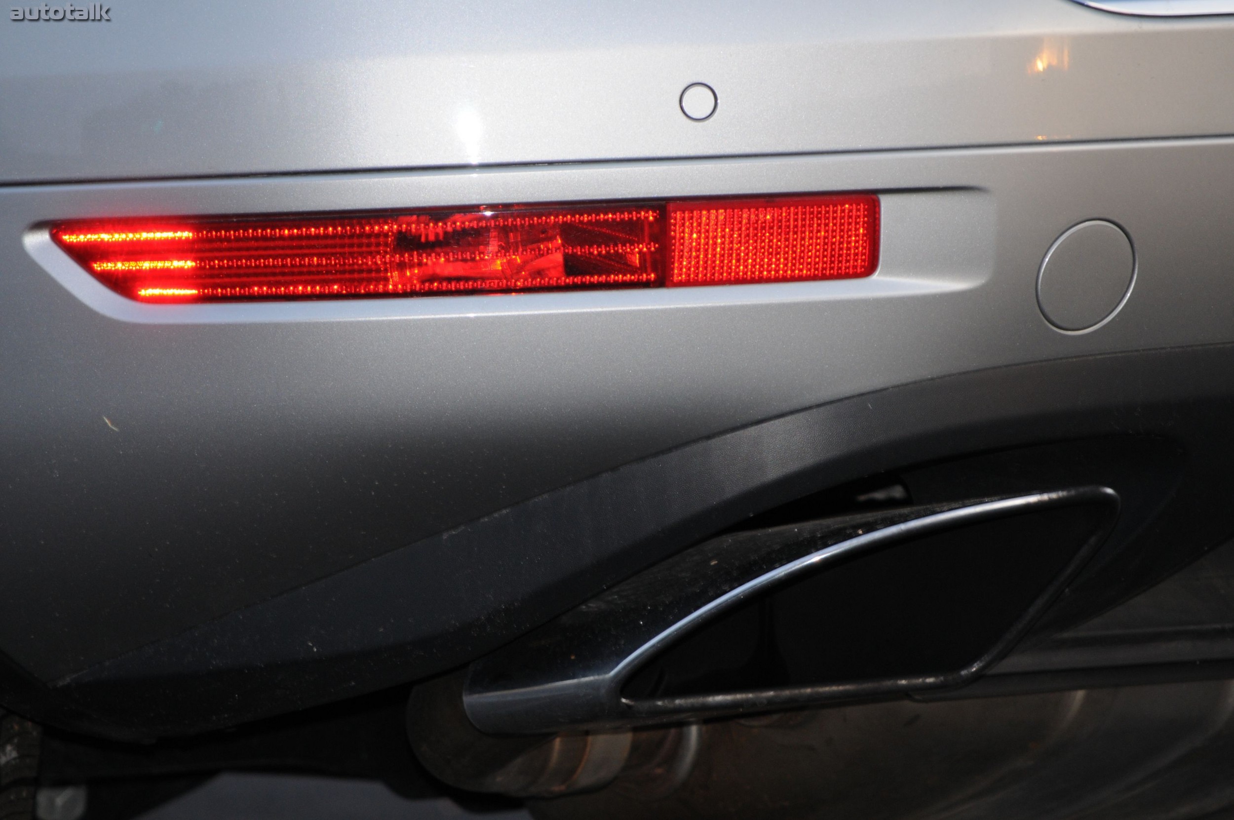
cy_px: 410
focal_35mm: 300
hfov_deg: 6.9
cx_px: 617
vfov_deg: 4.6
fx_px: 10272
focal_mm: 200
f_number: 8
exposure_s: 1/60
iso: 500
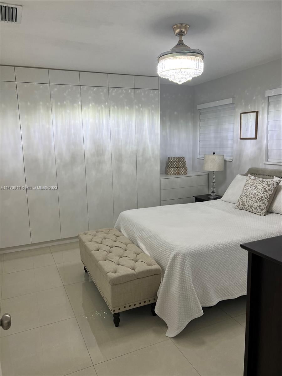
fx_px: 282
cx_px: 141
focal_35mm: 26
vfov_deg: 67.3
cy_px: 188
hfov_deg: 53.1
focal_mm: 5.7
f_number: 1.5
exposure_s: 1/120
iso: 125
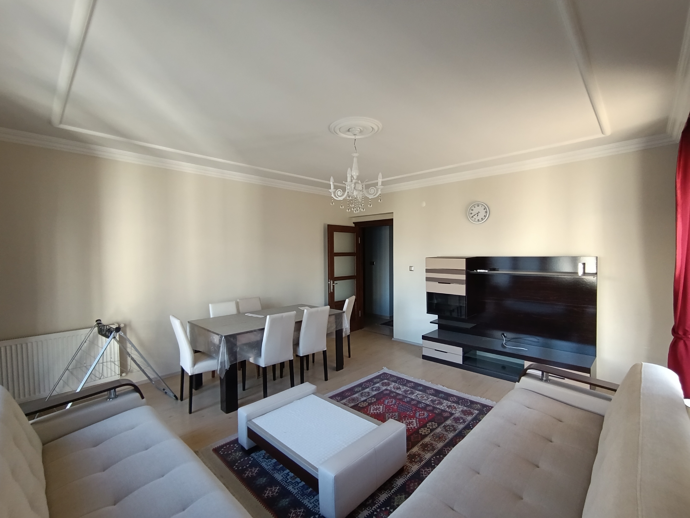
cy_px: 259
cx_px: 345
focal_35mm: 16
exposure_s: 1/100
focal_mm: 1.65
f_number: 2.2
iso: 250
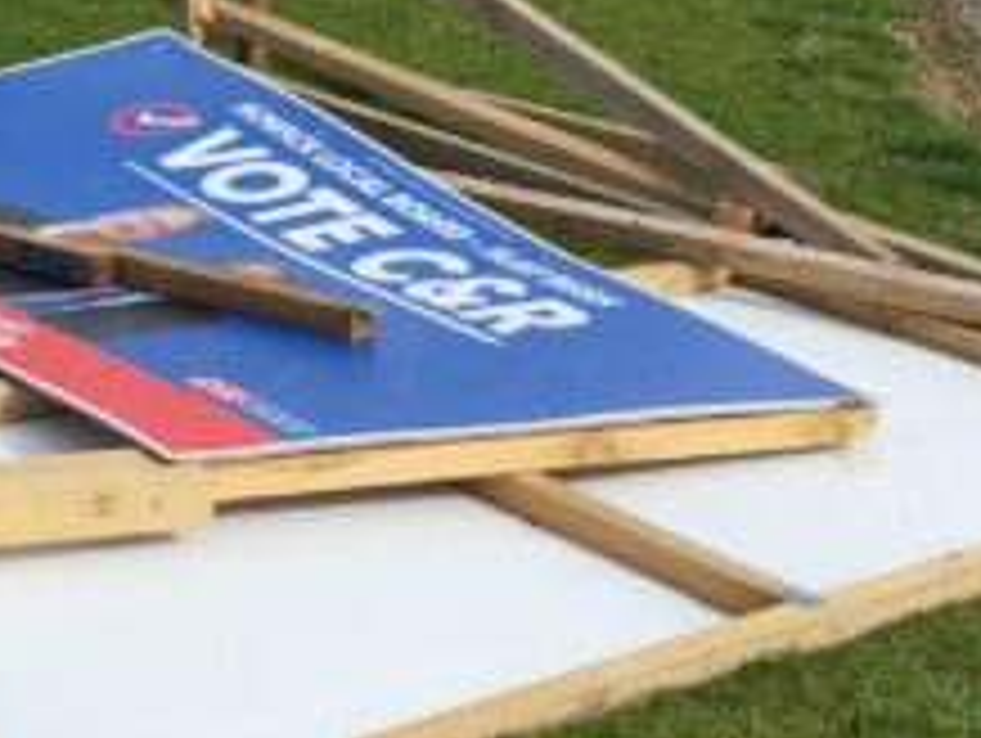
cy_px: 166
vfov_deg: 14.5
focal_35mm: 102
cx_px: 27
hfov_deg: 18.8
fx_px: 2894
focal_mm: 4.15
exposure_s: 1/2083
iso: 32
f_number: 2.2
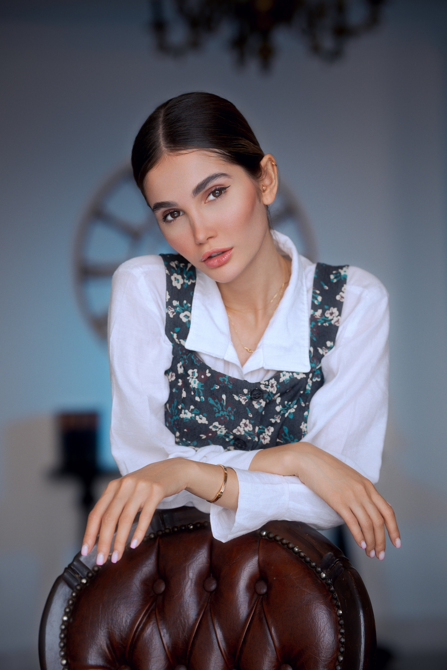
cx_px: 224
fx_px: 1583
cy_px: 335
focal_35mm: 85
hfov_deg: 16.1
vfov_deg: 23.9
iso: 250
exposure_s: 1/250
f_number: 2.8
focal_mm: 85
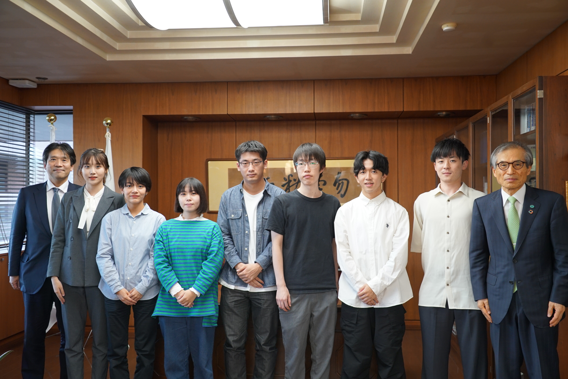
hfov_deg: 54.4
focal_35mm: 35
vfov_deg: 37.9
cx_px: 284
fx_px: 552
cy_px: 190
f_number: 4
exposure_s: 1/160
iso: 1250
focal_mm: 35
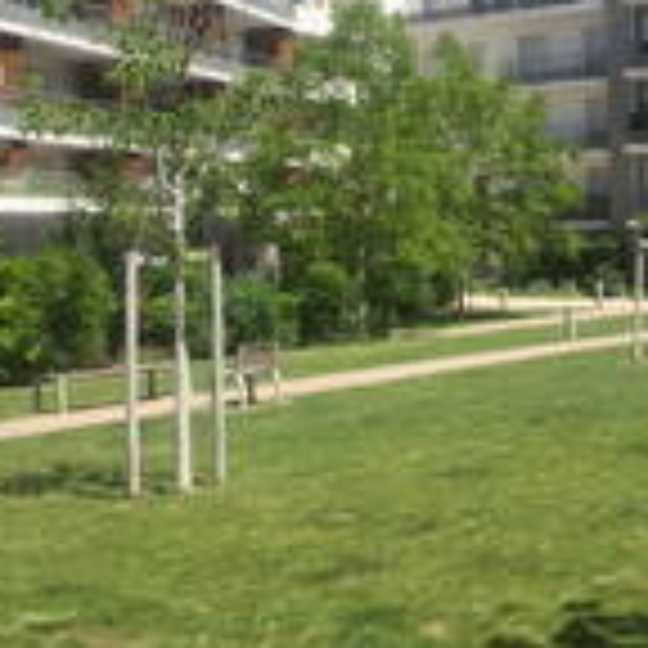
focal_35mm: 64
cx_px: 418
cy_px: 252
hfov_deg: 26.8
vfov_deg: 26.8
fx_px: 1355
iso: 32
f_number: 2.2
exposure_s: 1/2083
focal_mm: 4.15
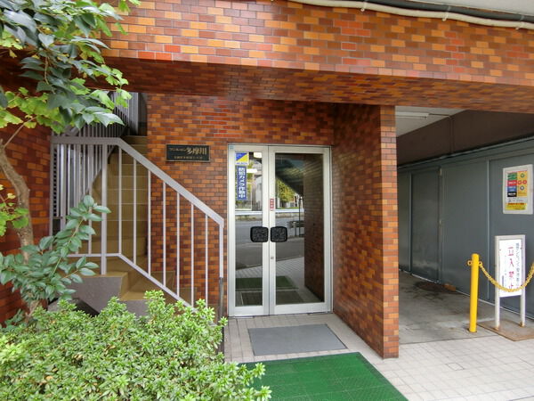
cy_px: 200
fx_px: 293
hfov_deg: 84.7
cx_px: 267
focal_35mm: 19
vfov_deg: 68.7
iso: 100
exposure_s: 1/60
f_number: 2.7
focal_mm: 4.06
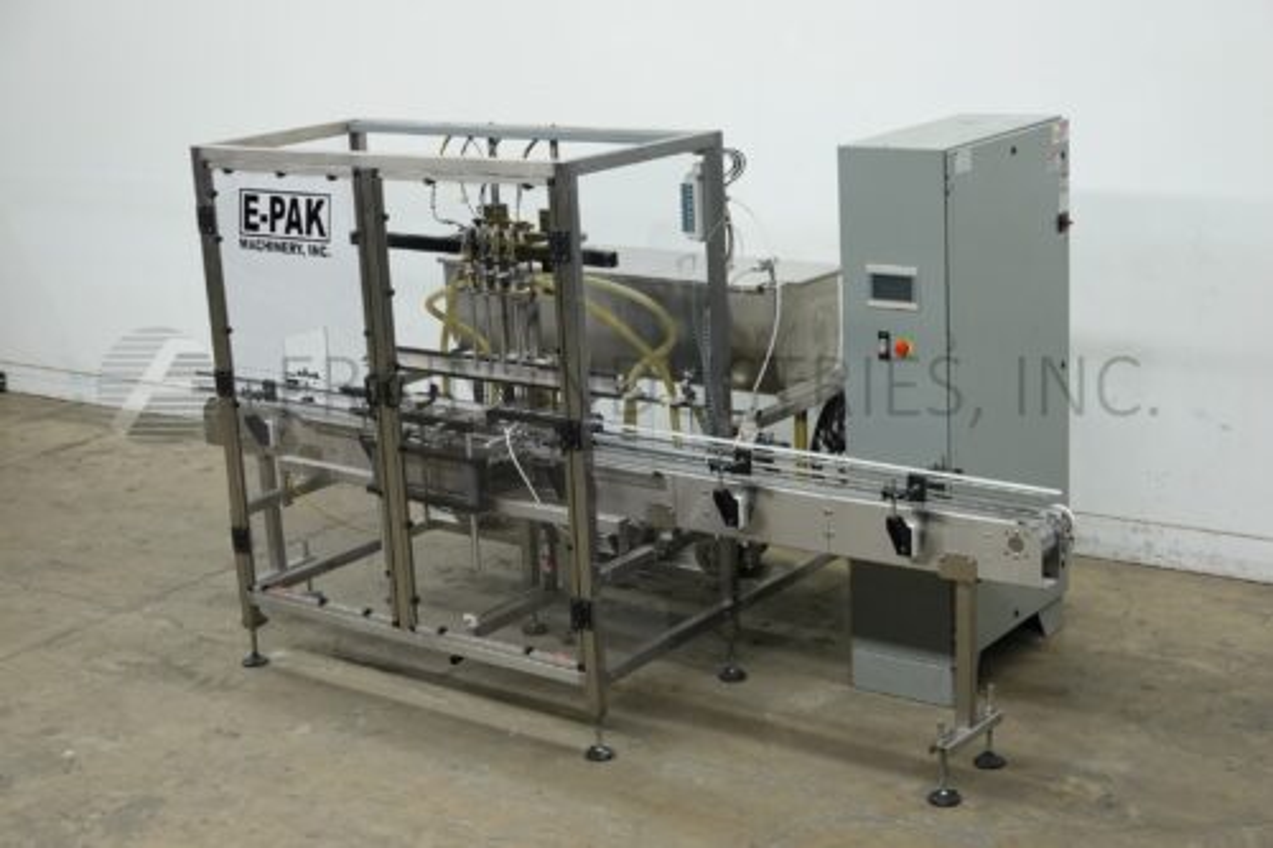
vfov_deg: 24.2
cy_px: 424
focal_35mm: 56
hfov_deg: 35.7
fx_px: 1979
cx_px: 636
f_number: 4
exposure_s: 1/60
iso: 320
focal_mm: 20.69
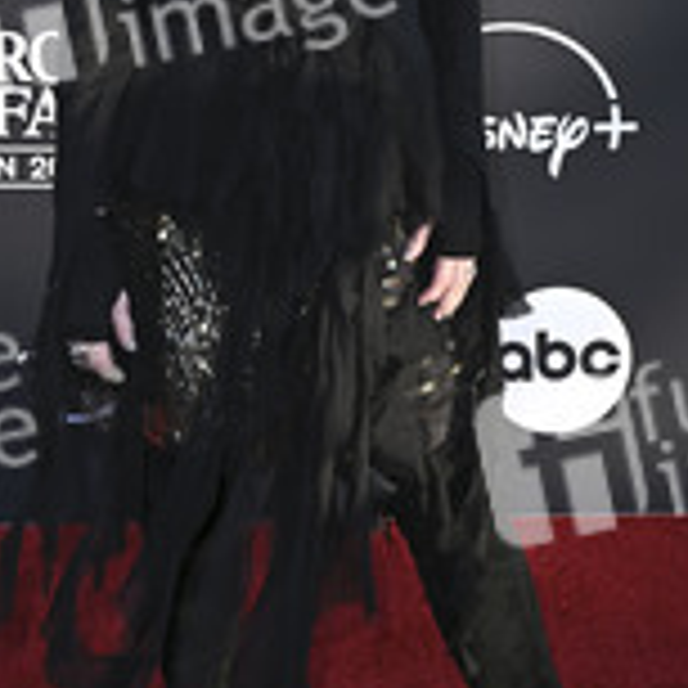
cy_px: 216
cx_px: 297
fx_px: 2001
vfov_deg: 19.4
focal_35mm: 89
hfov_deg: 19.5
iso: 250
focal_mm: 40
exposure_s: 1/320
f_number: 7.1
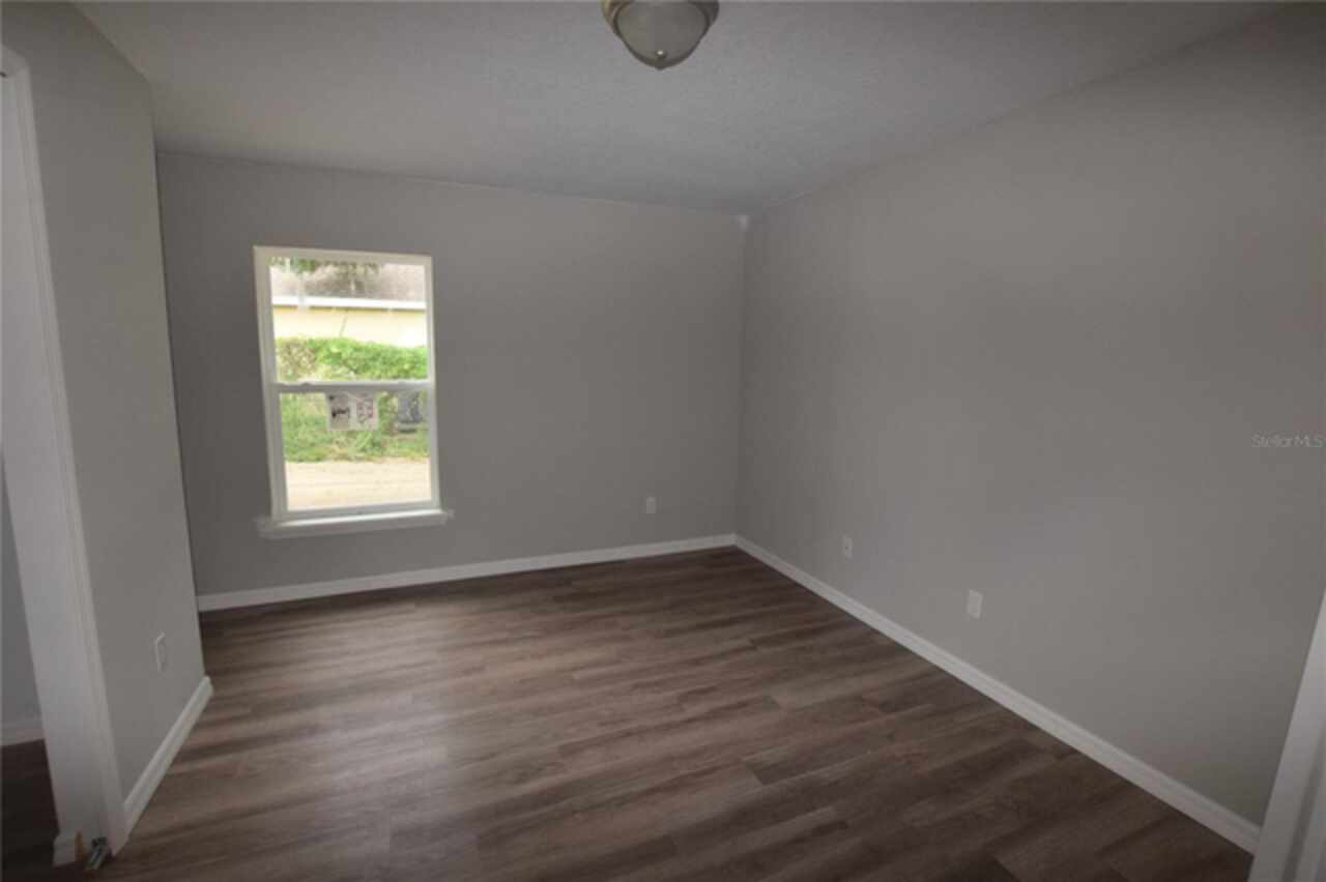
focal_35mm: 15
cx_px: 663
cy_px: 441
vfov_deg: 77.3
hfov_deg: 100.4
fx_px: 552
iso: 1600
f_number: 8
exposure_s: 1/160
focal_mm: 10
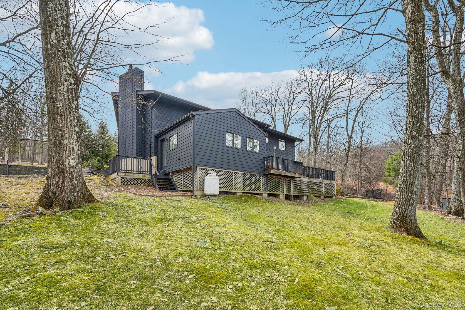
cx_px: 232
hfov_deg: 96.7
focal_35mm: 16
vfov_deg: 73.7
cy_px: 155
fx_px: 207
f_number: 8
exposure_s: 1/125
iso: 100
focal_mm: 16
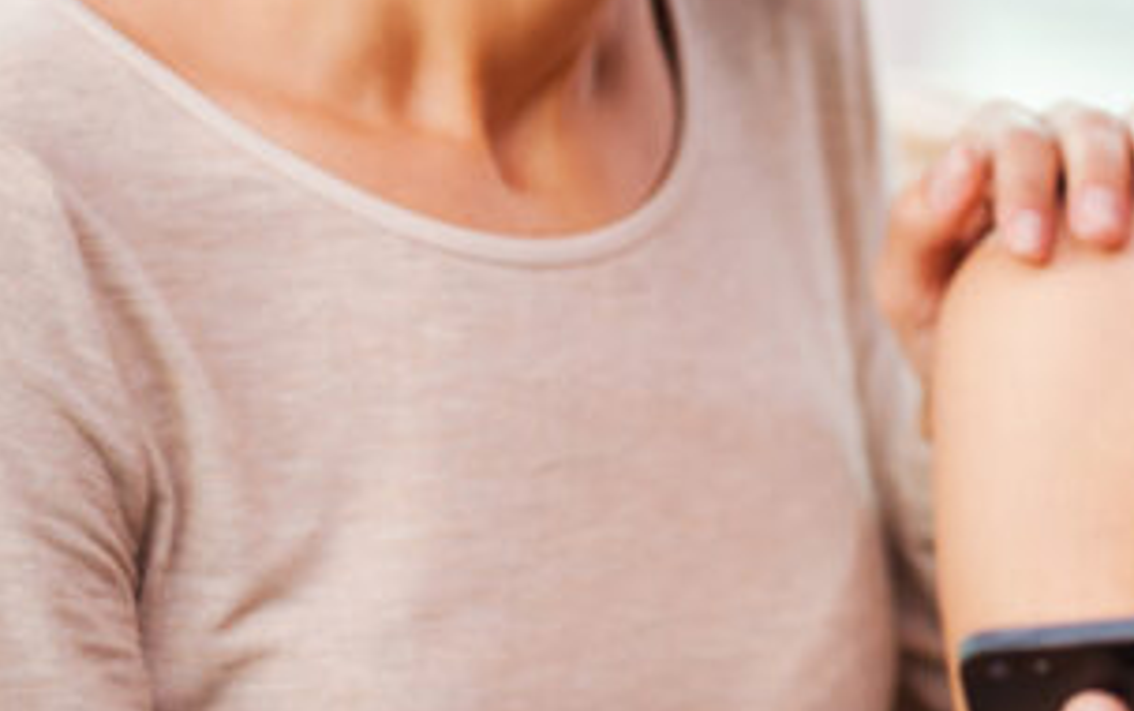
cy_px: 105
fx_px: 8661
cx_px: 1351
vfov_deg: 4.7
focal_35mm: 280
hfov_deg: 7.4
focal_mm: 110
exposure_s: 1/80
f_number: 2.8
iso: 320
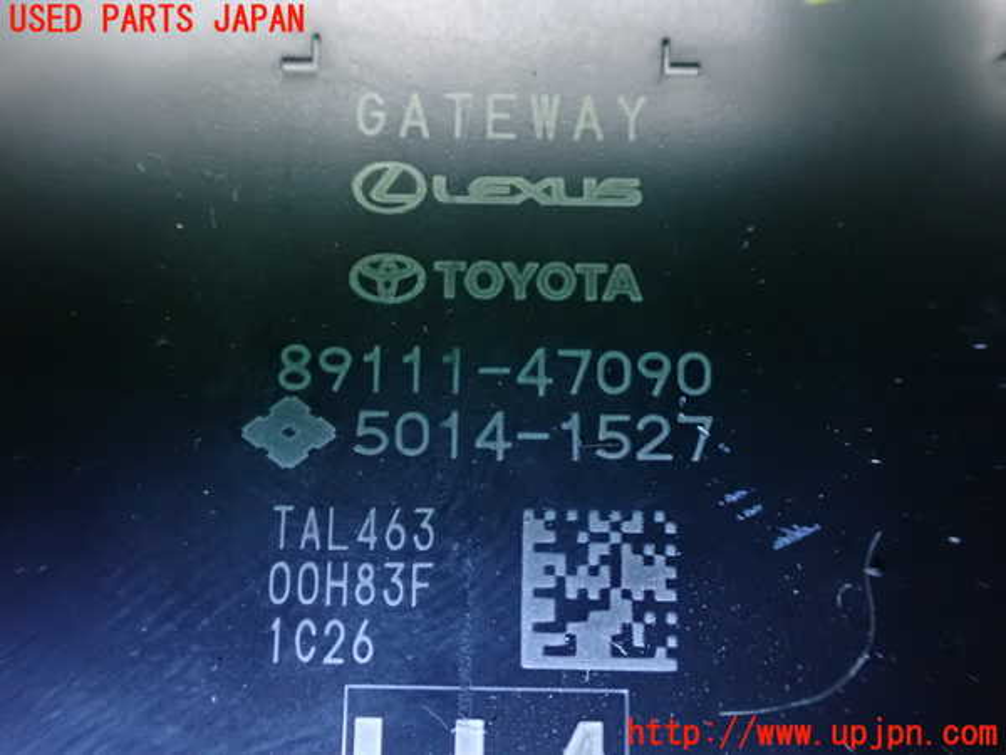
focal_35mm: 30
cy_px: 378
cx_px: 503
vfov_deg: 46.8
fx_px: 872
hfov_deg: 60.0
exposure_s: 1/15
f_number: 2.3
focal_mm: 5.4
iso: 1600
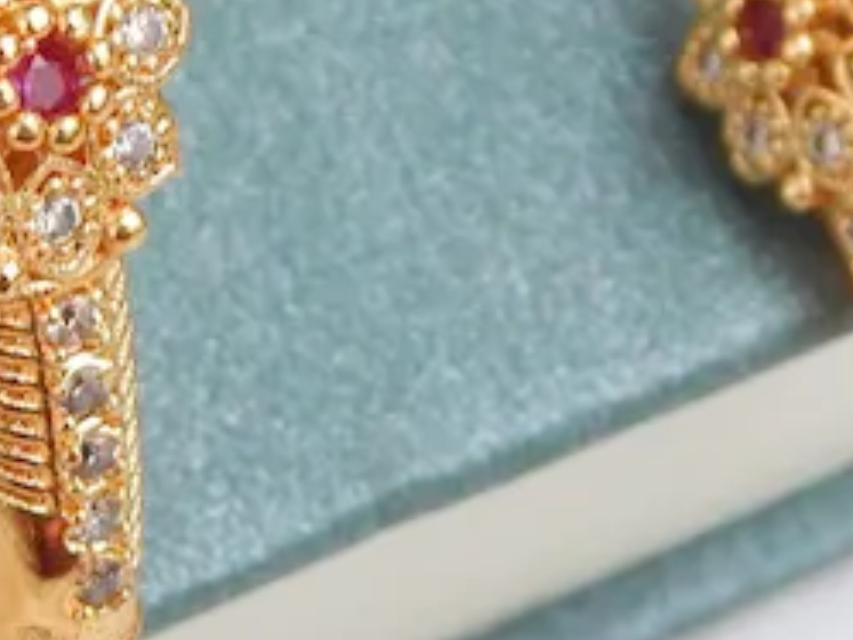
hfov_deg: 9.1
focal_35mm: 217
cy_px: 311
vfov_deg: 6.9
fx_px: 5350
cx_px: 274
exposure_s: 1/25
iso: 400
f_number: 3.8
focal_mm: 9.7
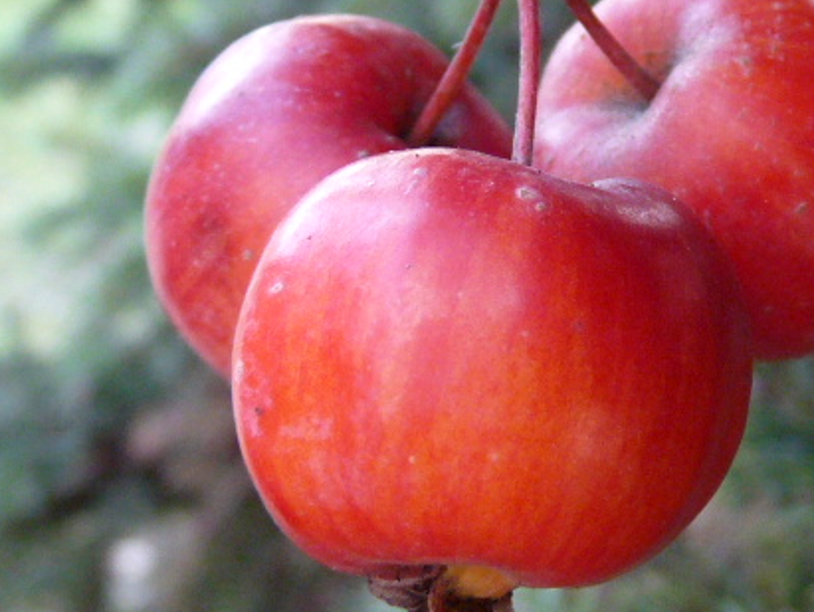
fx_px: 1648
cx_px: 626
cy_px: 261
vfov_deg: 21.0
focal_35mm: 70
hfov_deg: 27.3
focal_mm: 4.8
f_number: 2.8
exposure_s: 1/50
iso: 400
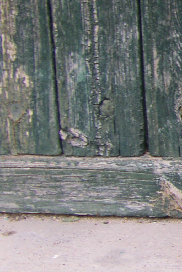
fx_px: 940
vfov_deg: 16.5
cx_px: 367
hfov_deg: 10.2
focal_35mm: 124
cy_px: 114
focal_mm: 6.3
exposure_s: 1/50
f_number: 3.5
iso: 64
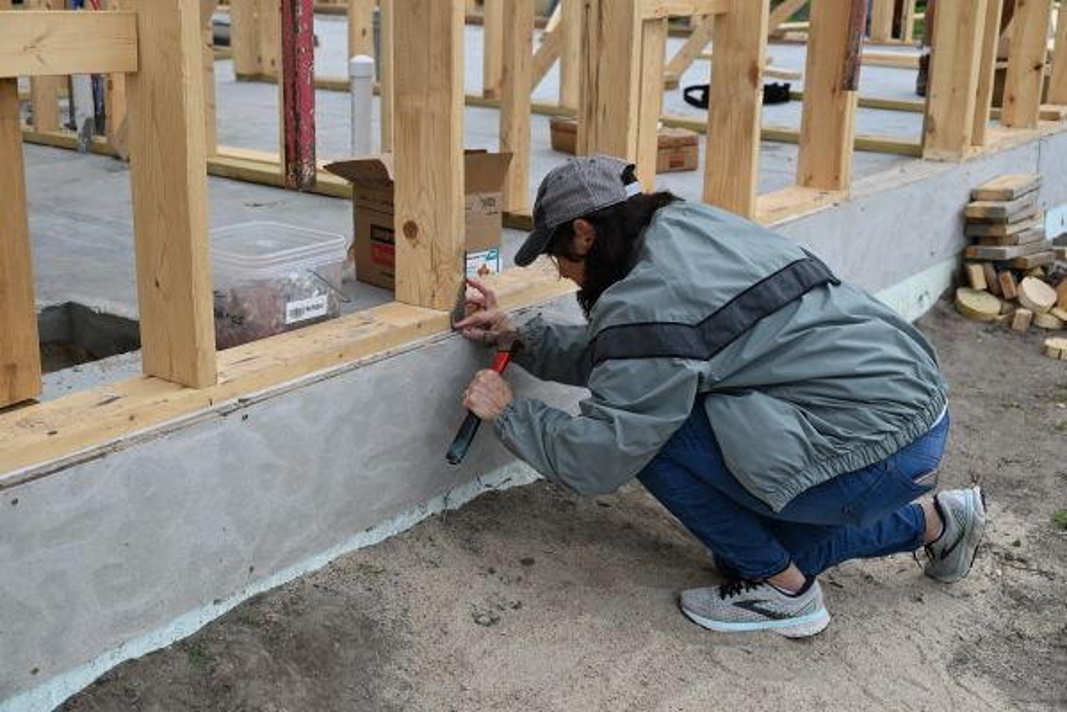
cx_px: 534
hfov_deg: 44.5
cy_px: 356
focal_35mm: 44
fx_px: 1305
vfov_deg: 30.5
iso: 400
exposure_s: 1/250
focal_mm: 44
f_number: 5.3
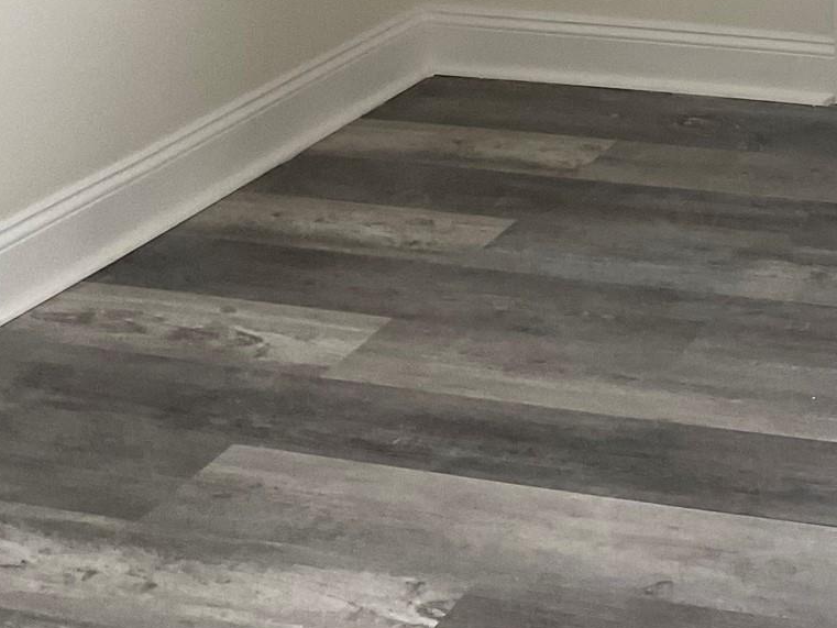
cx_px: 1083
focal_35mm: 78
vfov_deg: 17.6
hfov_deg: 22.4
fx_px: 1886
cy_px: -201
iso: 64
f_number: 1.8
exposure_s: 1/75
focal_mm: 3
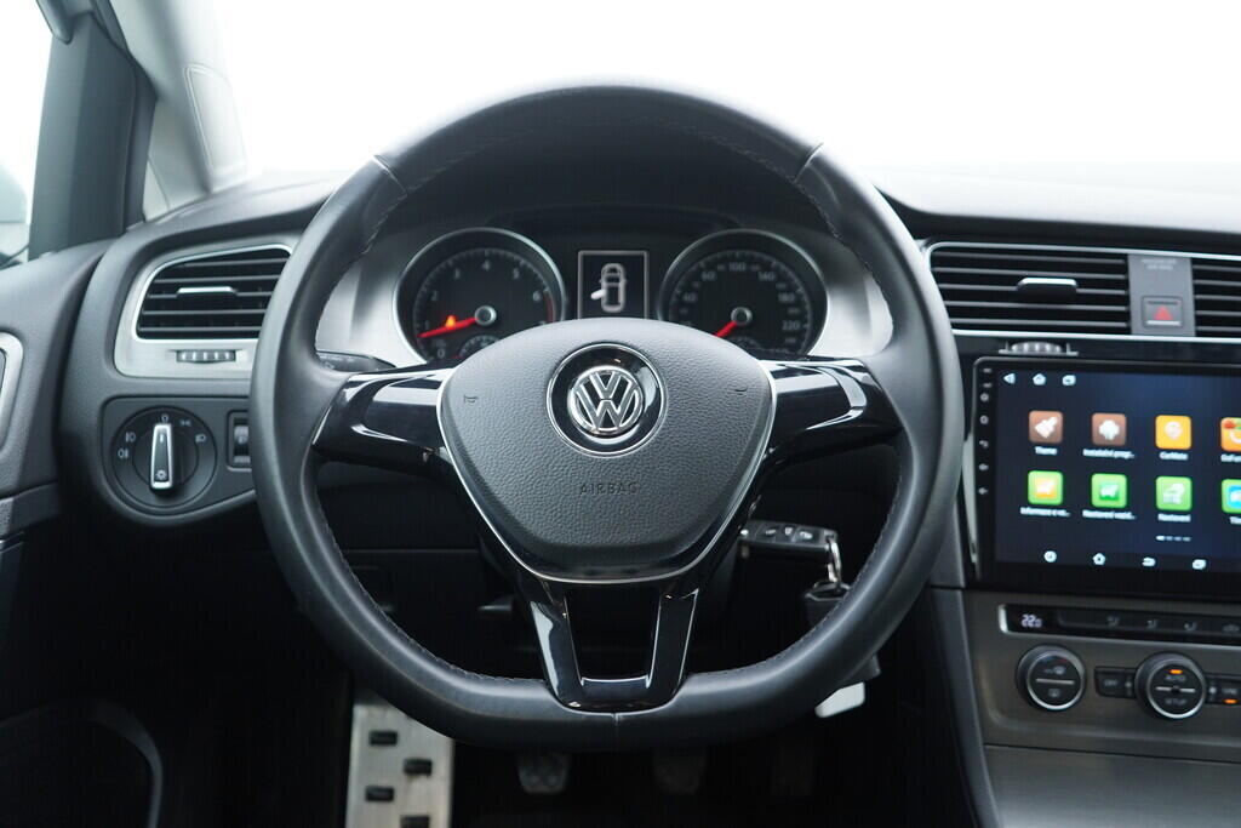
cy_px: 414
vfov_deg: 36.9
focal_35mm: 36
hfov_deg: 53.1
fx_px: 1241
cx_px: 620
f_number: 2.8
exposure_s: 1/40
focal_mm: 24
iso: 320
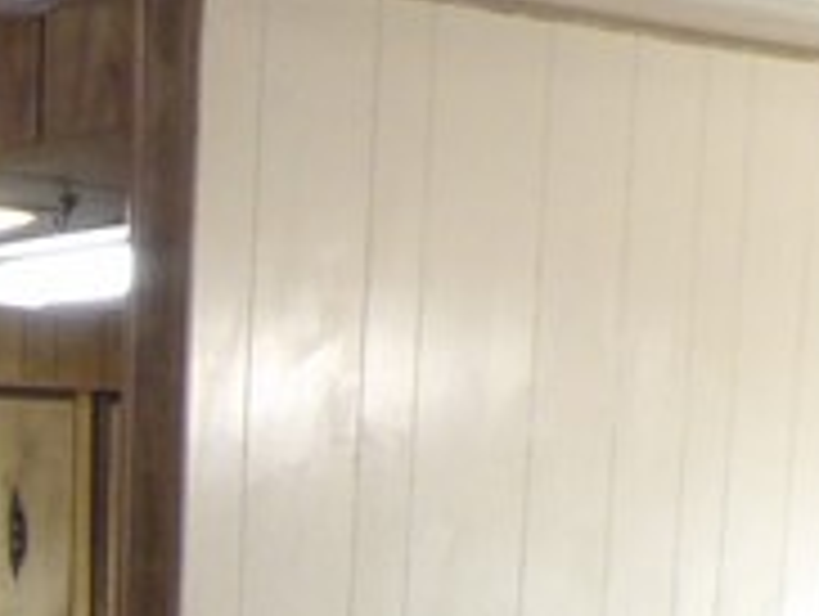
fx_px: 3198
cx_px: -1058
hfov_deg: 12.1
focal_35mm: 135
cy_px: 1286
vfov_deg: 10.1
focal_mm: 4.3
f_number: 3.2
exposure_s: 1/17
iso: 275
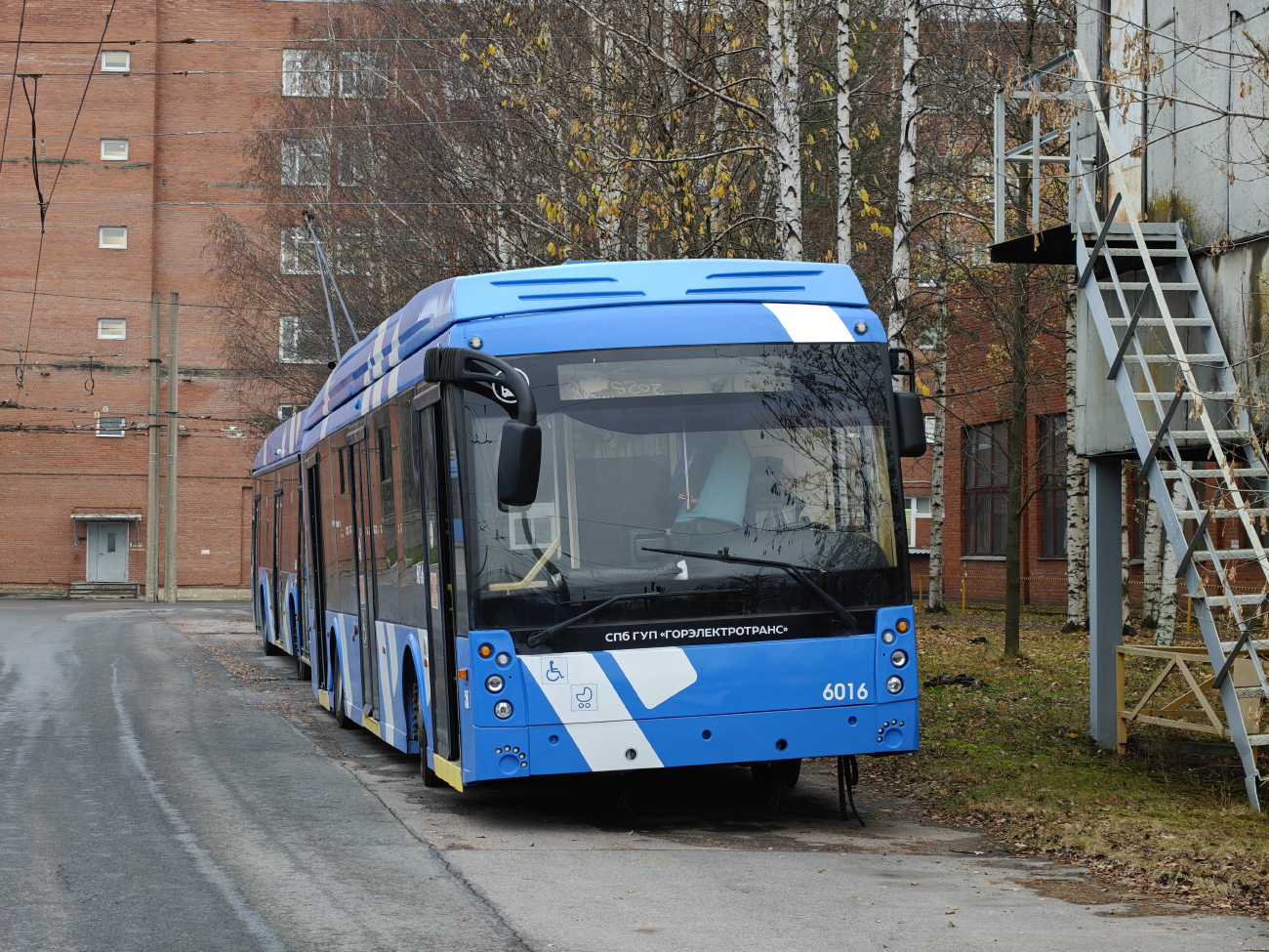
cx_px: 634
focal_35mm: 73
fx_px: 2676
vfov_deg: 20.2
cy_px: 476
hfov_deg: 26.7
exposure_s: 1/197
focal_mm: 13.85
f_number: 2.6
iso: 500
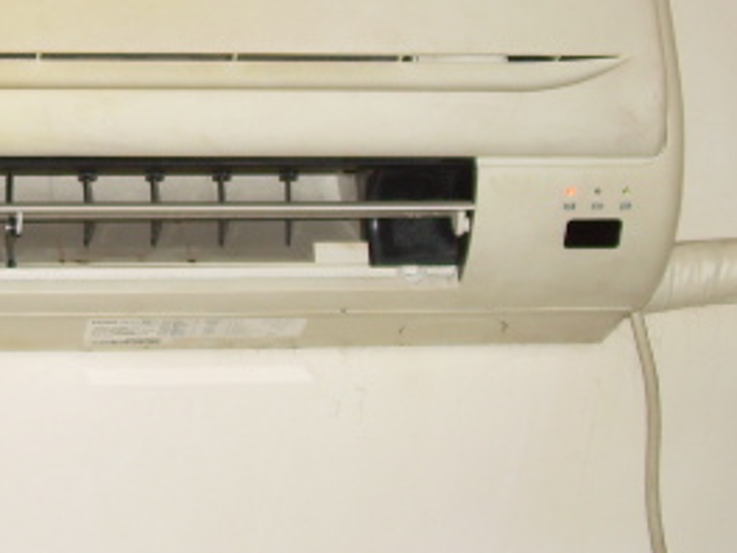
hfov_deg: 16.9
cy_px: -8
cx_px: -6
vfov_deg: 12.8
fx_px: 2427
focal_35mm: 114
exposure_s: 1/60
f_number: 3
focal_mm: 7.7
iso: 50
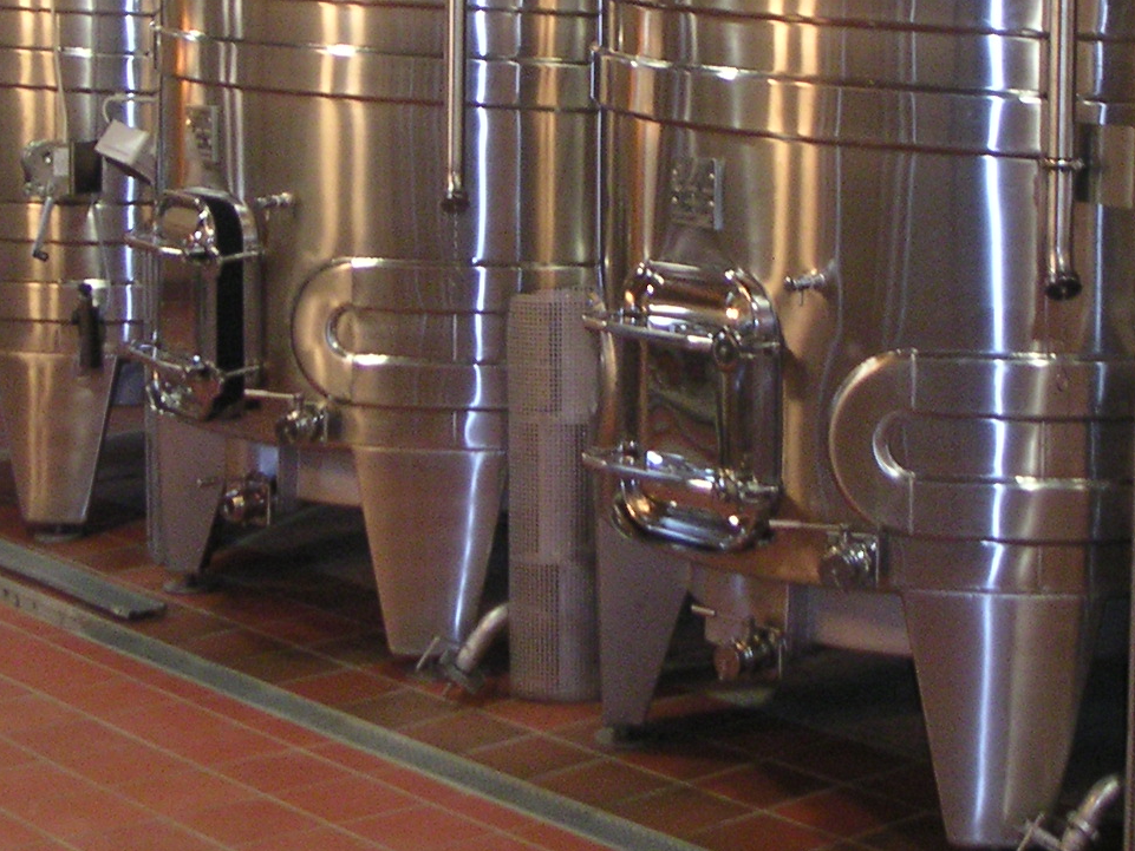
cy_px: -4
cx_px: 602
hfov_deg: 24.1
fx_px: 2656
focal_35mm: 81
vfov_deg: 17.8
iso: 160
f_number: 2.8
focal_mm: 6
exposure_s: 1/10
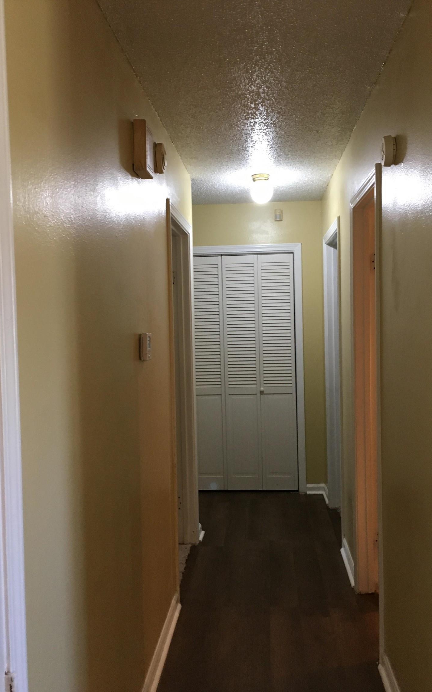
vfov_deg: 61.2
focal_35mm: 31
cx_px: 231
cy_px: 348
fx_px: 584
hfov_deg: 40.6
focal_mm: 4.15
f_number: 2.2
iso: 160
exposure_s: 1/30
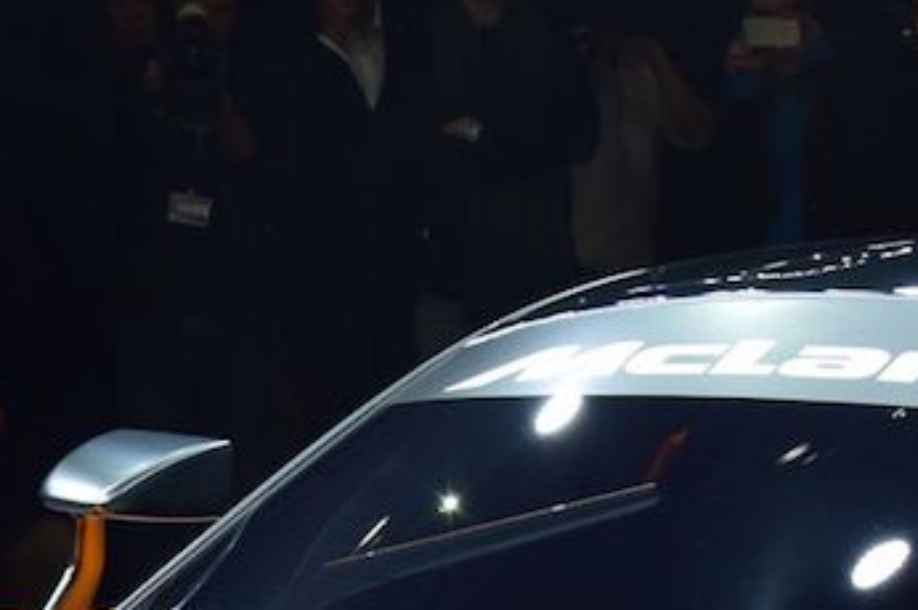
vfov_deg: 6.0
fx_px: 5656
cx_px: 711
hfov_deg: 9.3
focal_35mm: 222
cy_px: 1148
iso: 200
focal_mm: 32
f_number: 10
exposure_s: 1/160
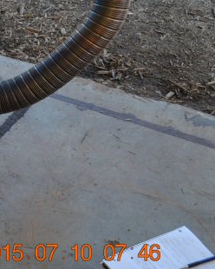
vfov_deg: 23.5
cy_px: 57
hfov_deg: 17.1
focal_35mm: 80
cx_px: -121
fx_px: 636
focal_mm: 22
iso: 140
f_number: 5.6
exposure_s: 1/125
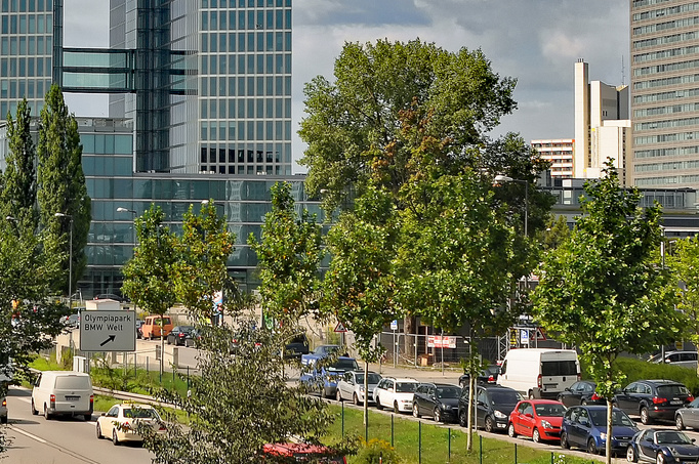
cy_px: 45
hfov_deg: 16.2
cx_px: 63
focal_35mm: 125
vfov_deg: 10.9
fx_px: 2428
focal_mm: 35
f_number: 9
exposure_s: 1/320
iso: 200
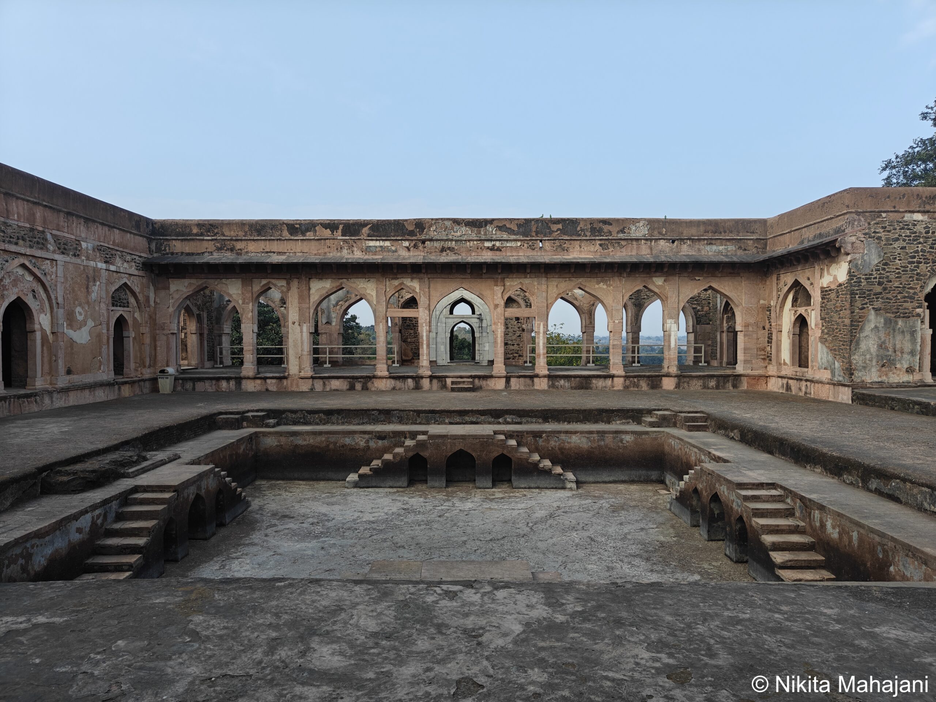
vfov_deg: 56.8
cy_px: 351
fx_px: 649
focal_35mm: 24
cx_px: 468
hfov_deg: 71.6
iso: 50
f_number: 1.8
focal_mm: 5.59
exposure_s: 1/1266
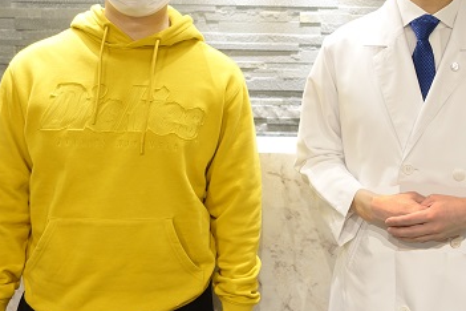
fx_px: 531
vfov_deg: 31.8
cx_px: 291
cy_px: 62
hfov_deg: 47.0
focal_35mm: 41
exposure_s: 1/30
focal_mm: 8.8
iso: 200
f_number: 1.8
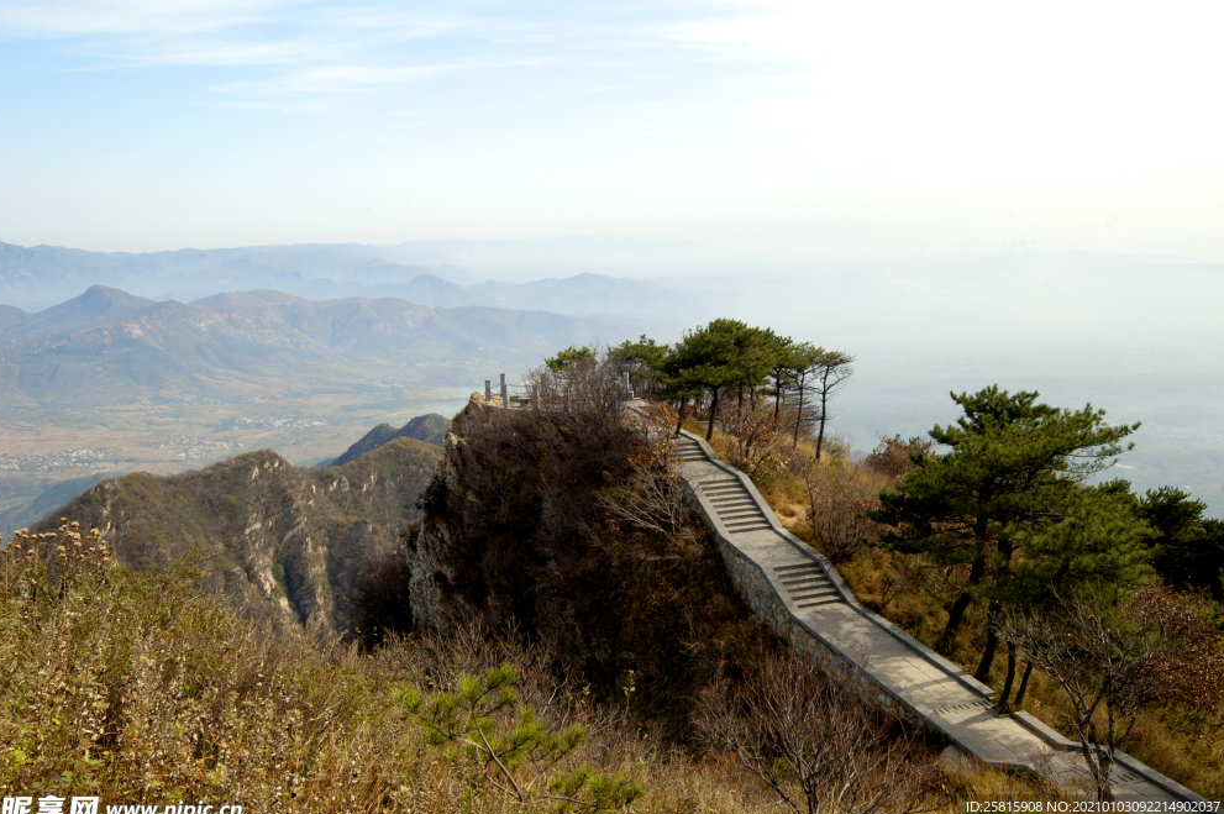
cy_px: 411
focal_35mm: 31
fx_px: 1053
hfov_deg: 60.3
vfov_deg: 42.3
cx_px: 614
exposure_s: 1/50
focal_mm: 20
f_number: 16
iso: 200
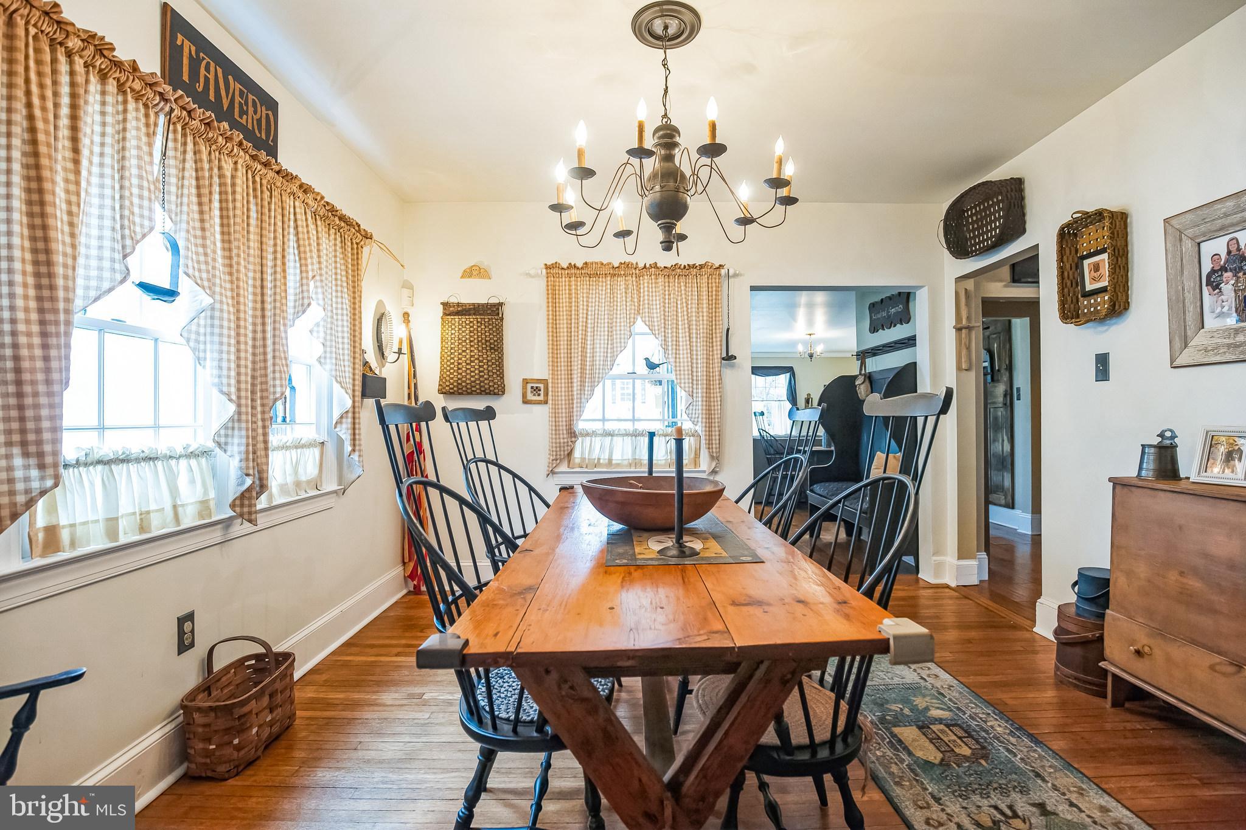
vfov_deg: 73.7
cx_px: 623
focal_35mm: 16
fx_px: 554
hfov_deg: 96.7
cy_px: 415
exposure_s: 1/60
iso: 1000
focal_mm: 16
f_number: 4
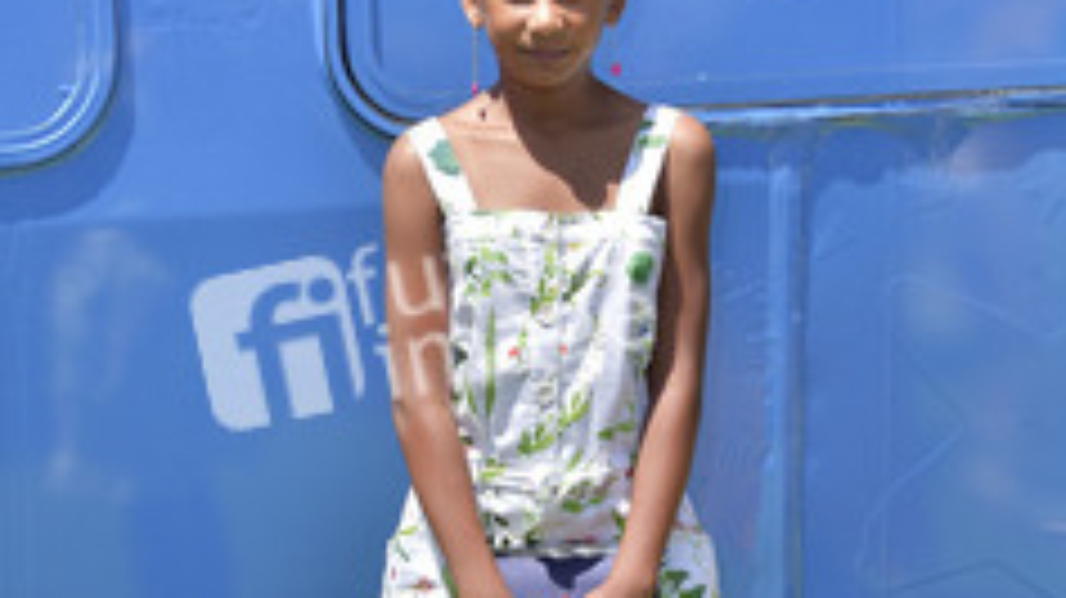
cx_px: 555
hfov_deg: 25.0
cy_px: 549
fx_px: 2401
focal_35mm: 85
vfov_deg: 14.1
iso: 250
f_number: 7.1
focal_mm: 48
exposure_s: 1/250
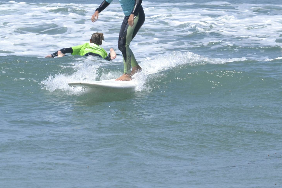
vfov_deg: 1.9
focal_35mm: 715
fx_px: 5601
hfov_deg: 2.9
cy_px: 67
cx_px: 127
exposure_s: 1/2000
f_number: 10
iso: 800
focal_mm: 300
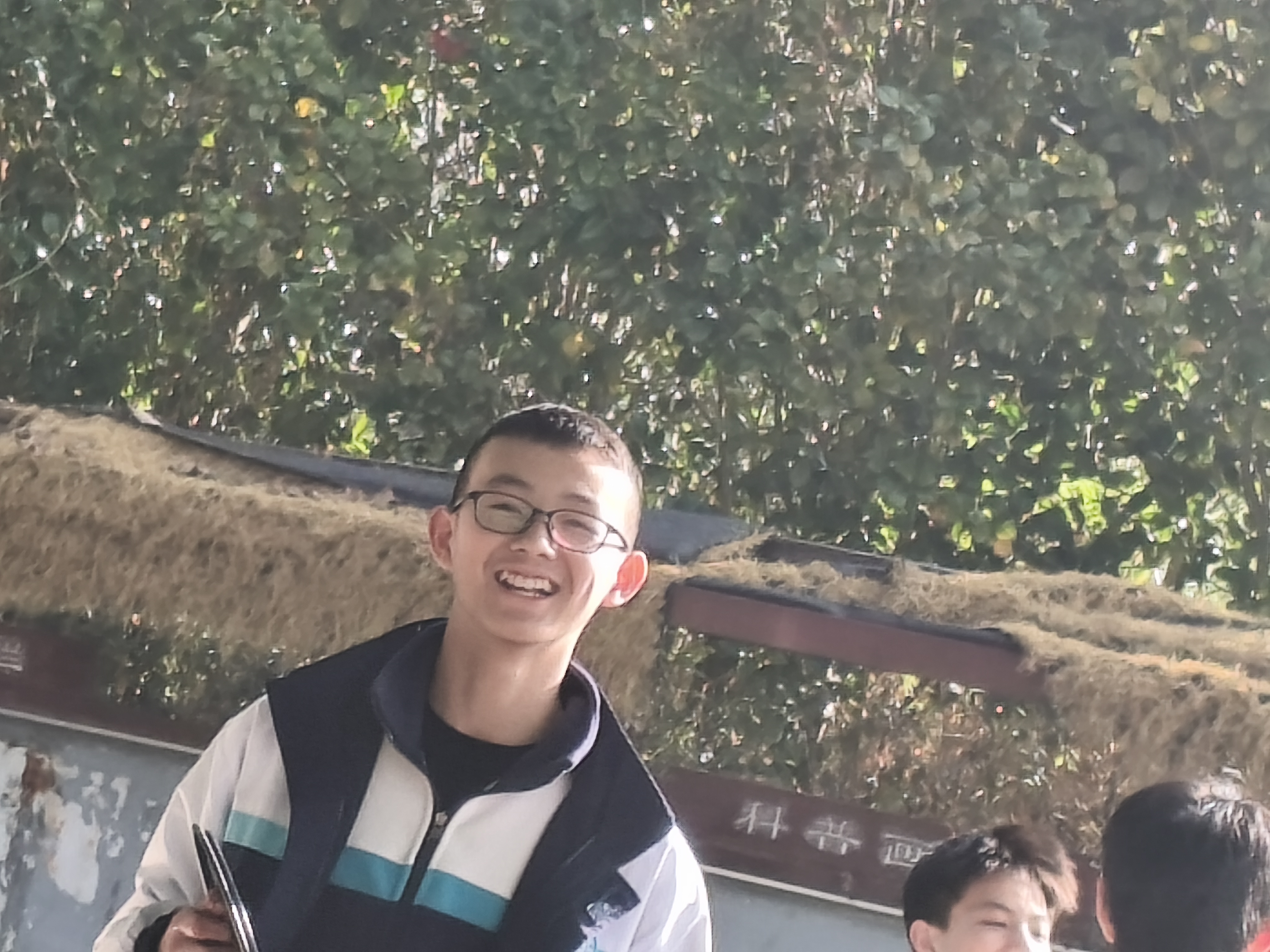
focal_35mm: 151
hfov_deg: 13.1
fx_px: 5540
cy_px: 476
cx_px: 635
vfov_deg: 9.8
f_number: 1.5
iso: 50
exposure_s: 1/603
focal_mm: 4.94
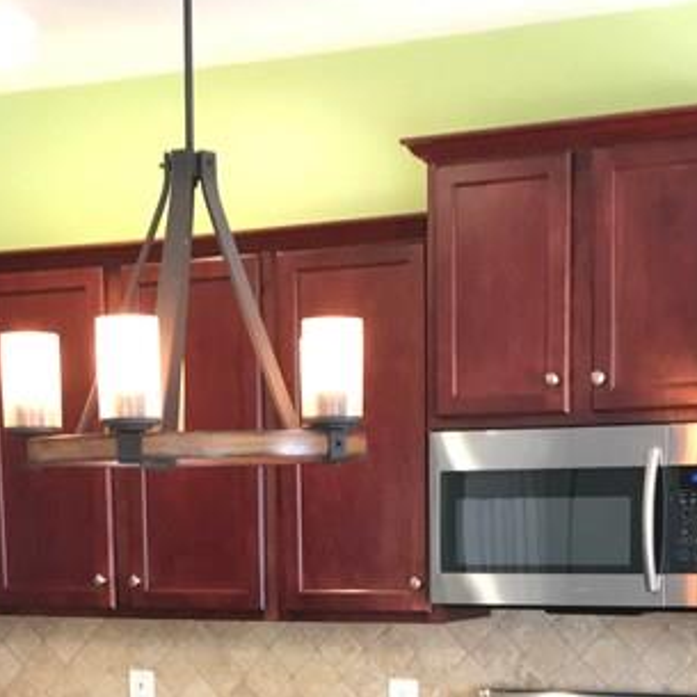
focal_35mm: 86
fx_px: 1959
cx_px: 304
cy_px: 830
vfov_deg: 19.1
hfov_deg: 20.2
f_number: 2.2
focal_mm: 4.15
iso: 100
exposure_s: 1/30
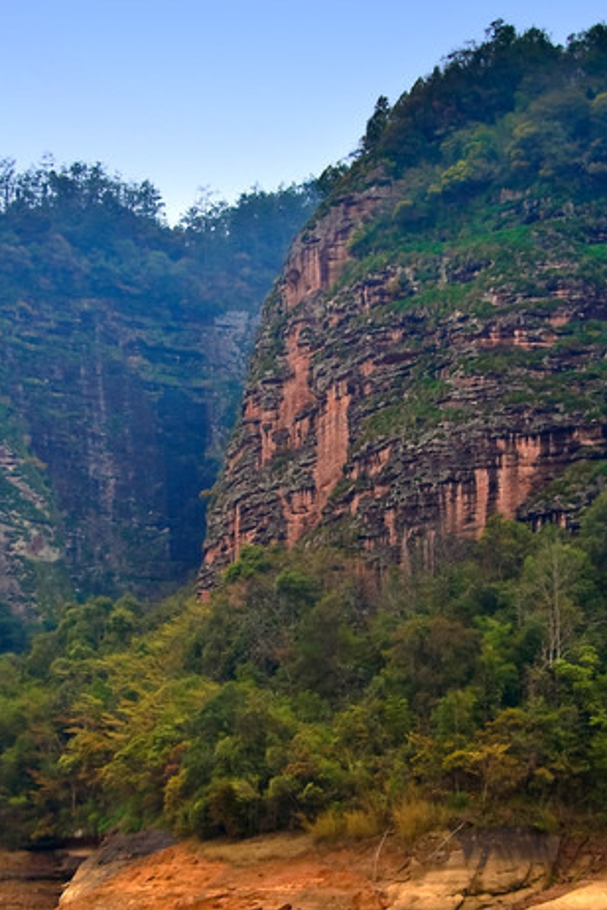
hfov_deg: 16.5
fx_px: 2099
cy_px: 504
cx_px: 337
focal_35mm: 83
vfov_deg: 24.5
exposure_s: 1/500
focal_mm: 32
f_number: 4.2
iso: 200
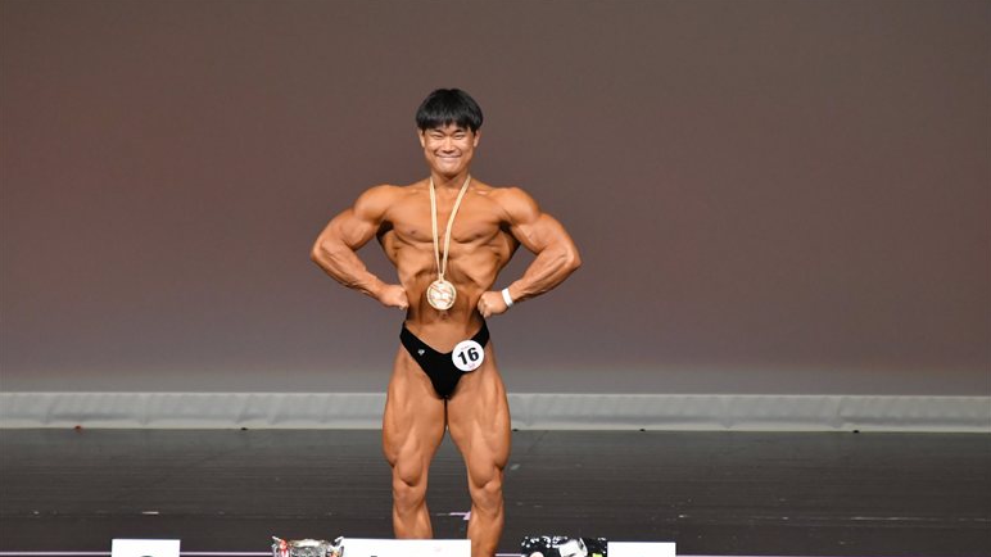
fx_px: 8697
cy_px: 325
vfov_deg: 3.7
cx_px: 496
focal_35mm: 331
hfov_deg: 6.5
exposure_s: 1/400
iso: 4000
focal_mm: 210
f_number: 5.6
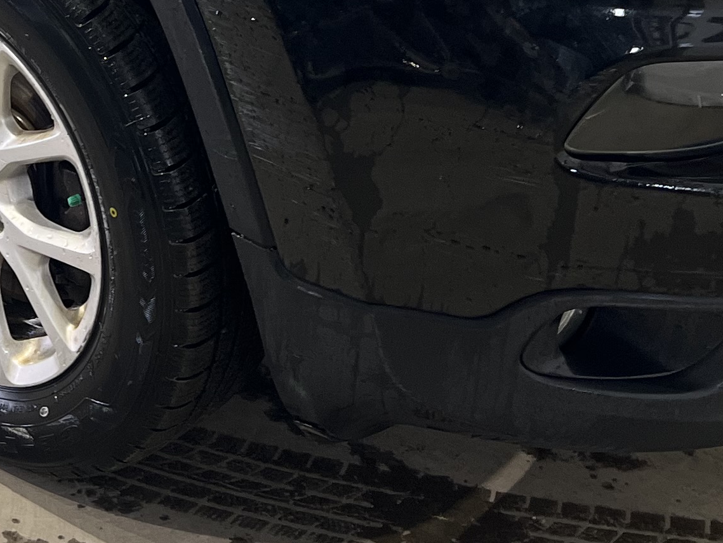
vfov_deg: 15.2
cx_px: 58
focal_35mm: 92
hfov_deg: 20.8
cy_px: -193
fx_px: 1922
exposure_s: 1/60
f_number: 1.5
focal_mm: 5.7
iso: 80
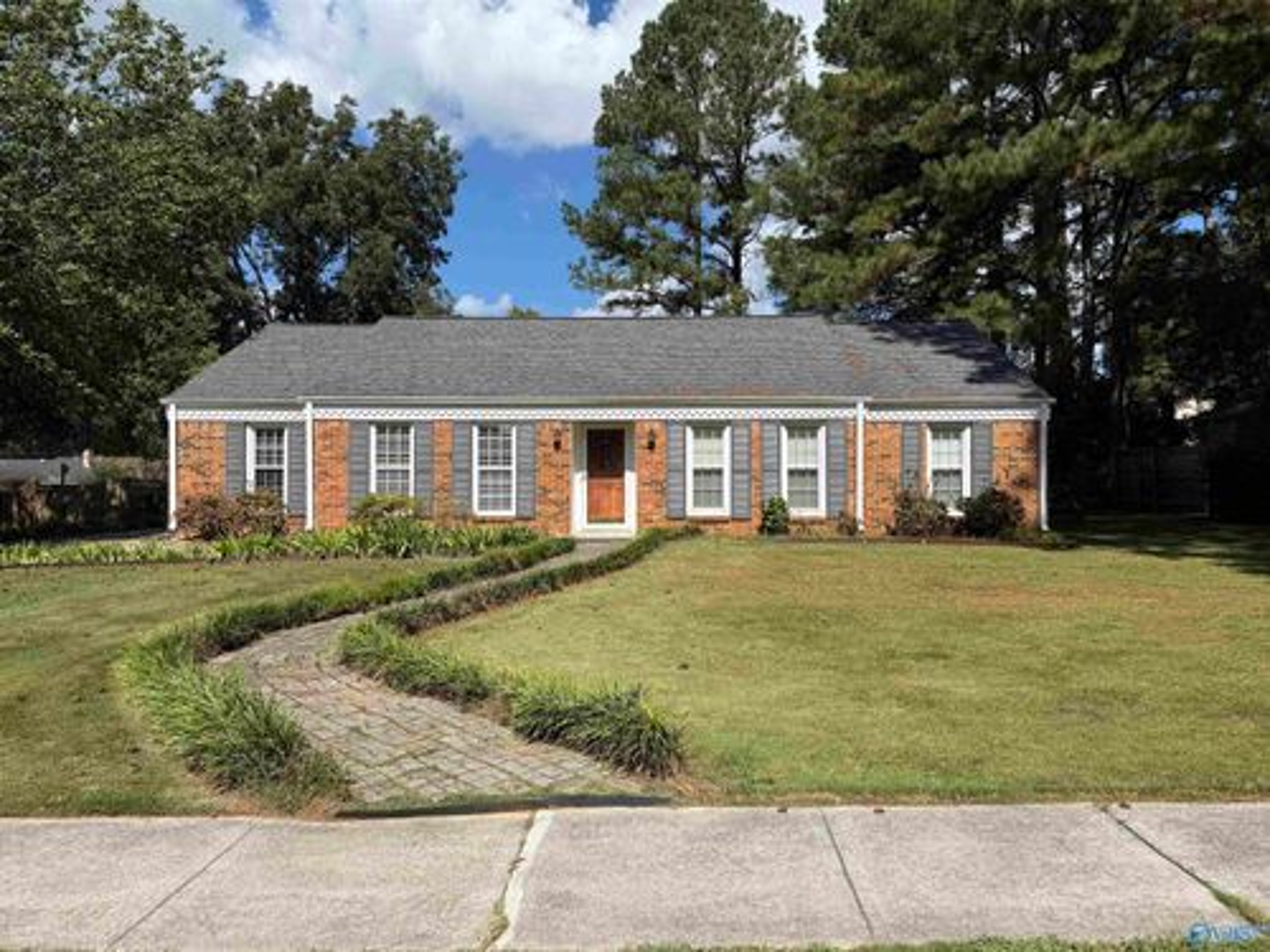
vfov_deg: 56.8
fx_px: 881
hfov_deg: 71.6
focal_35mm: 24
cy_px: 476
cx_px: 635
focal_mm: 6.76
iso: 80
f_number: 1.78
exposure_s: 1/4975
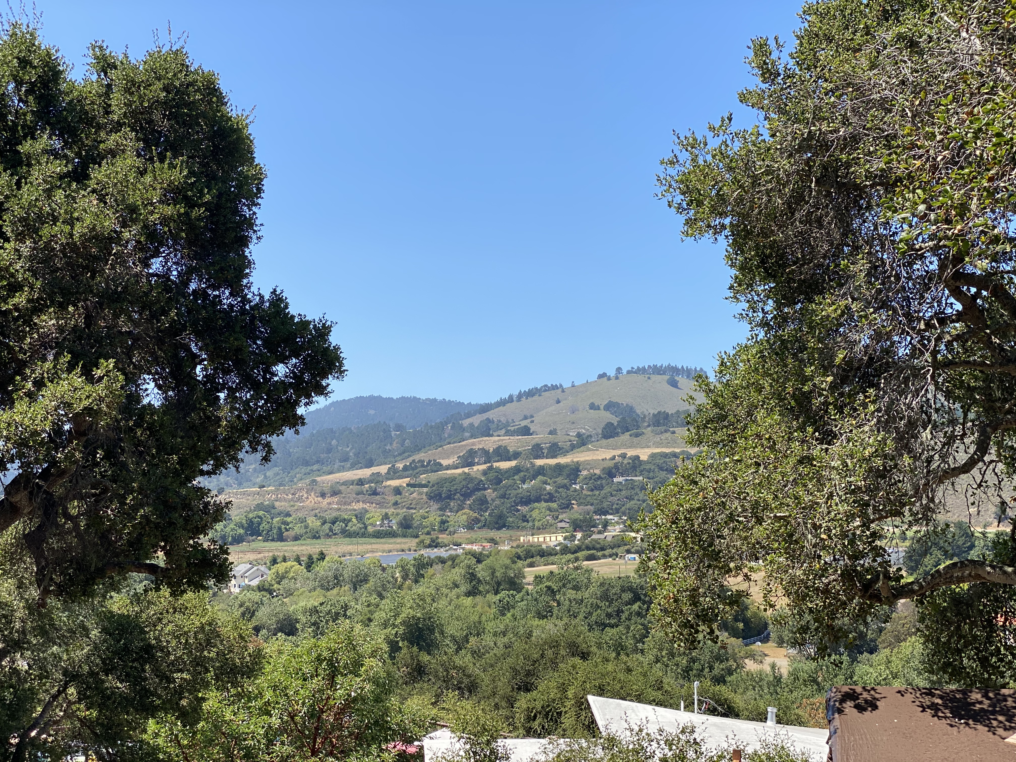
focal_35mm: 52
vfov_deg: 28.0
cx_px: 508
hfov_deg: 36.8
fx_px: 1526
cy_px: 381
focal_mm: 6
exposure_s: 1/888
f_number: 2
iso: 20
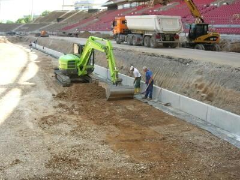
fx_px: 284
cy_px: 90
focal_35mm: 41
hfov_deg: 45.8
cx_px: 120
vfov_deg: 35.1
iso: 64
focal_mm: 8.5
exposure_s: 1/91.6
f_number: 4.9
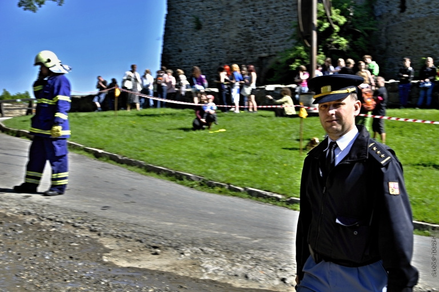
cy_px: 146
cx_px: 220
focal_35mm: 66
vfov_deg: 20.6
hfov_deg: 30.5
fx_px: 804
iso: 200
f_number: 11
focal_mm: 44
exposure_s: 1/125
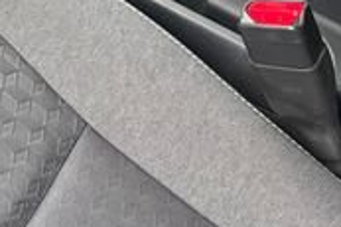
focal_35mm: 160
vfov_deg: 8.1
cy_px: -255
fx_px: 1514
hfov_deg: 12.2
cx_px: -191
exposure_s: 1/121
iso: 80
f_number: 1.6
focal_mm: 5.1
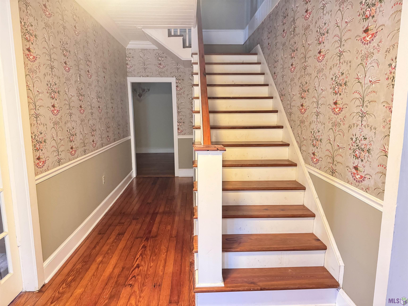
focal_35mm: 24
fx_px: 283
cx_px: 204
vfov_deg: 56.8
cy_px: 153
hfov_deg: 71.6
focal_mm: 6.76
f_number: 1.78
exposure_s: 1/40
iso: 1000
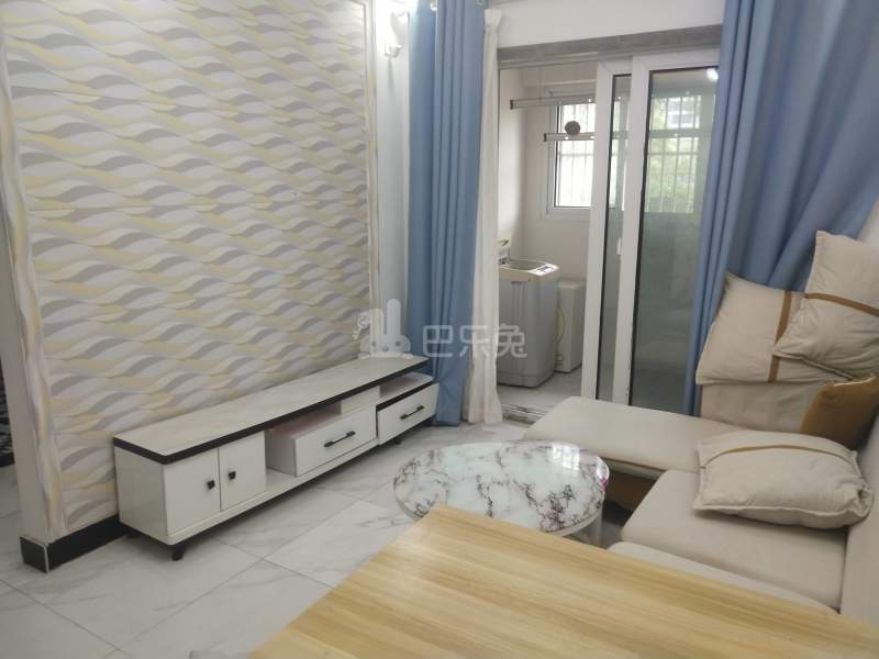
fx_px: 762
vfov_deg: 46.8
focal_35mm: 30
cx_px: 440
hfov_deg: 60.0
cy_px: 330
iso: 161
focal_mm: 3.95
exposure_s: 1/50
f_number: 1.8
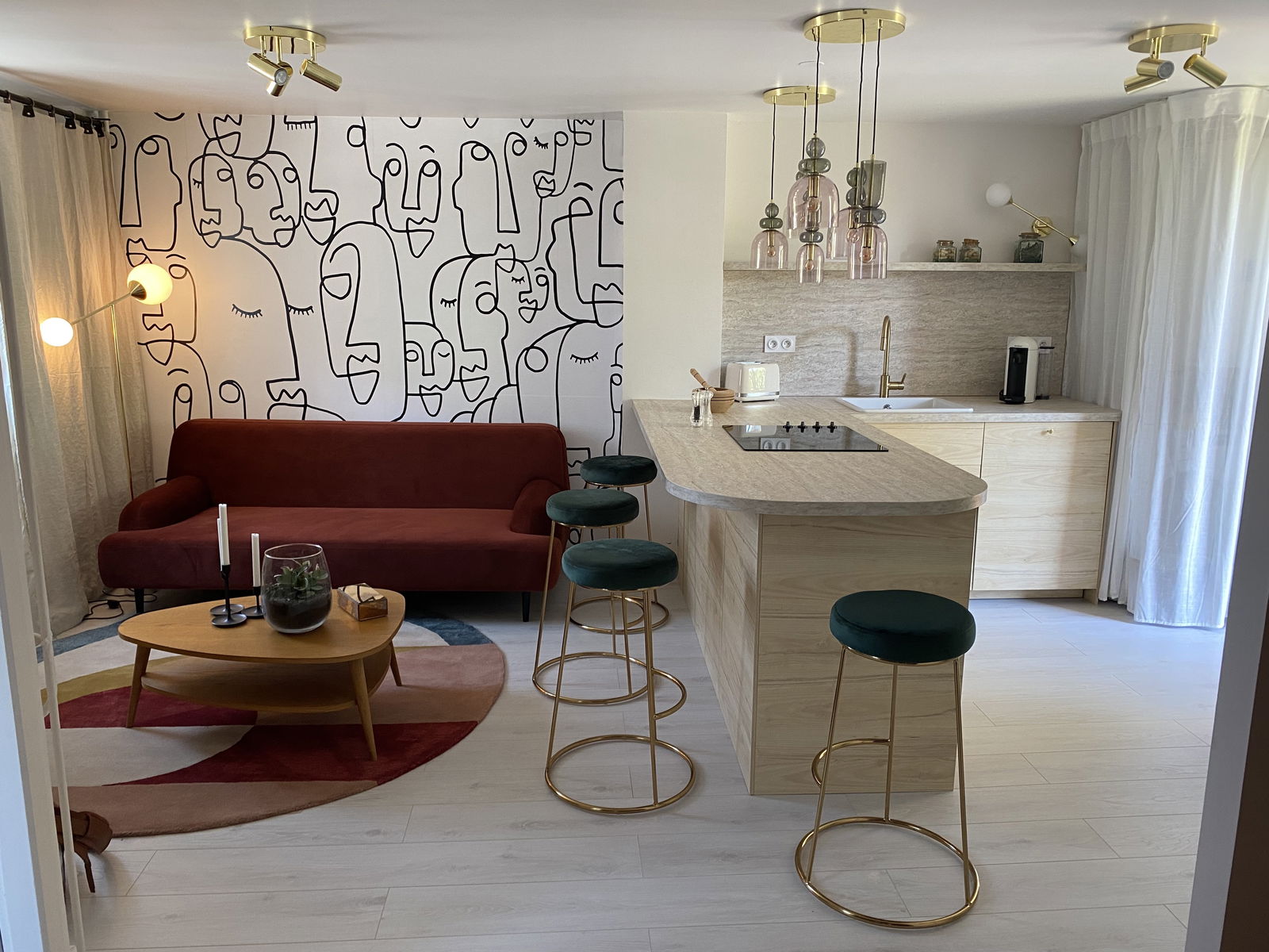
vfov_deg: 53.1
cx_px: 634
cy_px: 476
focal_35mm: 26
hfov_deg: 67.3
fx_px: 953
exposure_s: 1/50
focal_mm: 4.25
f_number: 1.8
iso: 100
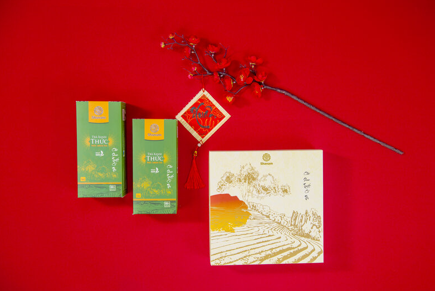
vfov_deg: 31.2
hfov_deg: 45.4
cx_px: 221
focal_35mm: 43
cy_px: 147
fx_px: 520
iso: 100
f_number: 4.5
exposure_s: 1/80
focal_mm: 42
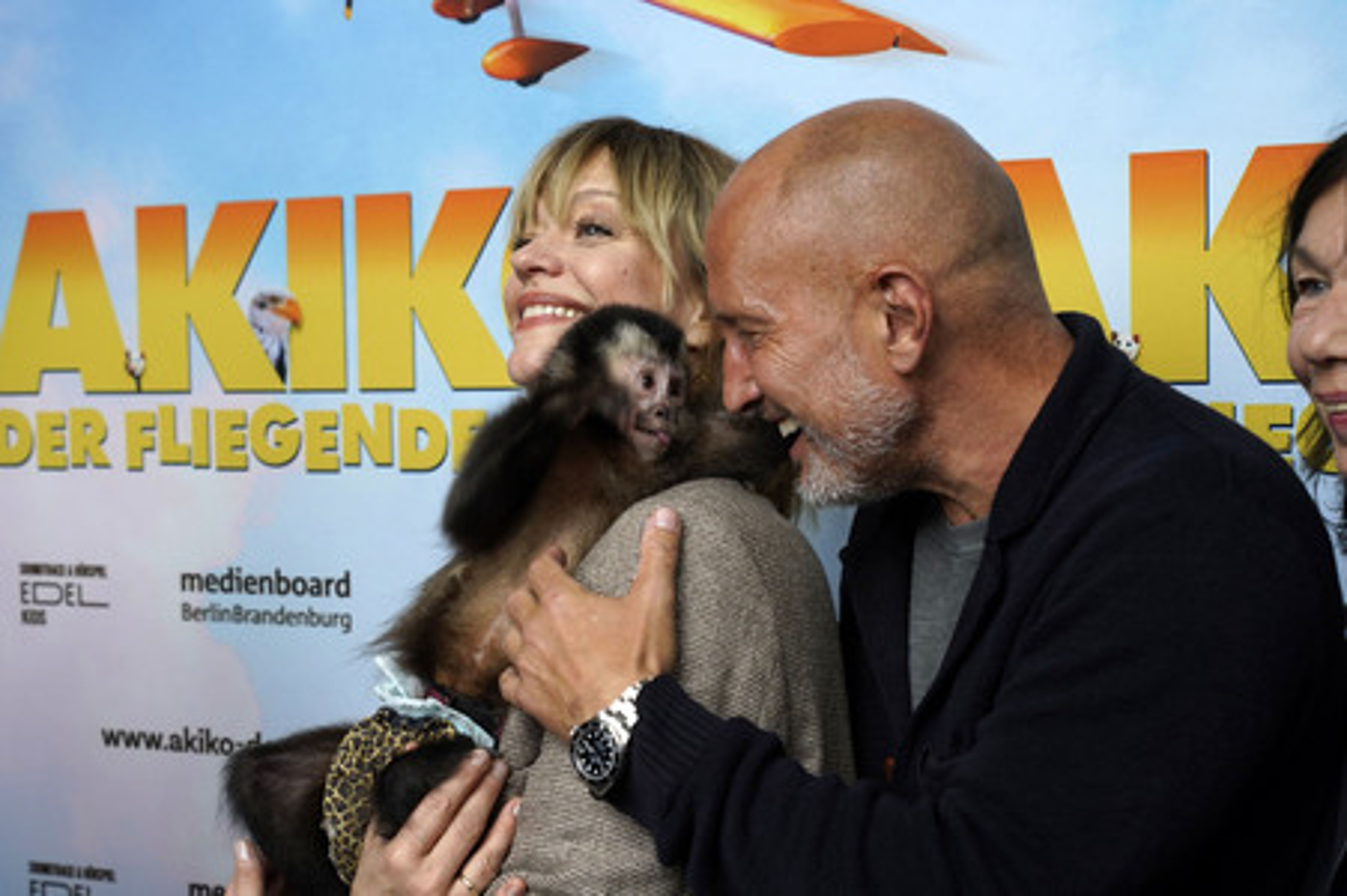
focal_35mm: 63
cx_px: 674
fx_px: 2355
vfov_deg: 21.5
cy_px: 448
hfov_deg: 31.9
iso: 640
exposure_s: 1/125
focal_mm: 63
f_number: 5.6
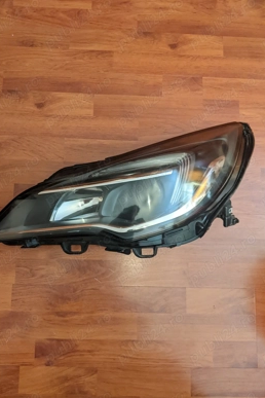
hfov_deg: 44.8
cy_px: 197
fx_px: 320
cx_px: 114
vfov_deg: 63.7
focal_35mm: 29
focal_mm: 4.44
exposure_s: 1/25
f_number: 1.8
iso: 385
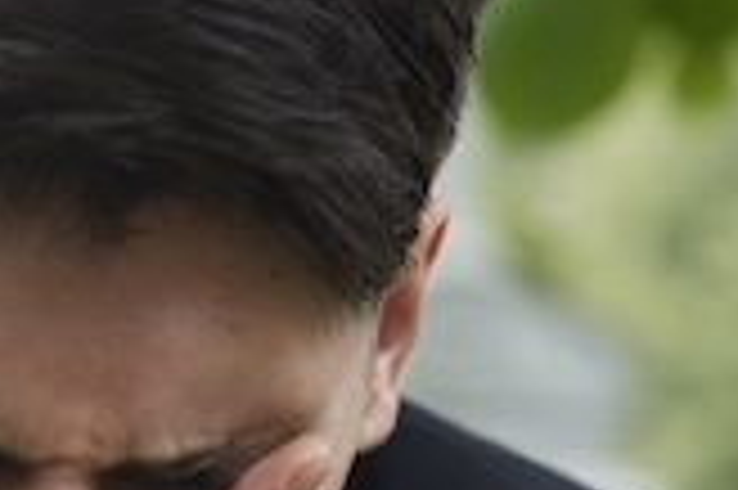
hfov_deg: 9.1
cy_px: 865
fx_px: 4383
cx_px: -648
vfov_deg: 6.3
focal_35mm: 214
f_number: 2
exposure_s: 1/200
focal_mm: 35
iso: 800
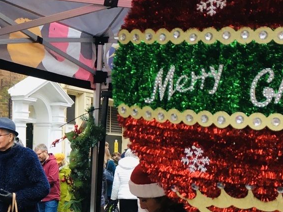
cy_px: 133
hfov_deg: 24.9
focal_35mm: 74
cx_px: -9
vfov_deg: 19.9
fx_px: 605
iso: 25
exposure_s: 1/33
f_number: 2.2
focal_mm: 4.15
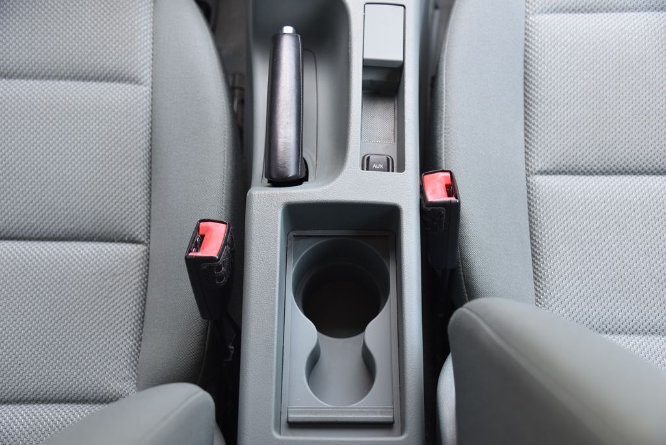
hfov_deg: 42.7
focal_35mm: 46
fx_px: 851
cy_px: 222
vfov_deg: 29.3
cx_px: 333
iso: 500
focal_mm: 46
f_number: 4
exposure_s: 1/40
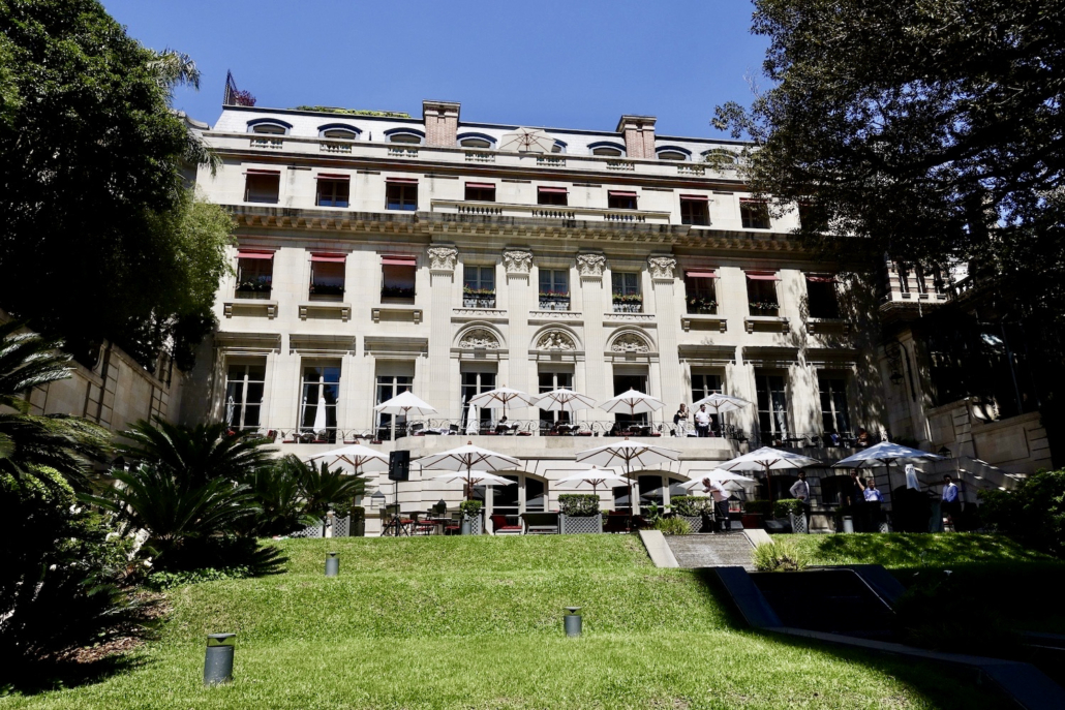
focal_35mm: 24
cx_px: 532
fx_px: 710
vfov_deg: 53.1
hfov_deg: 73.7
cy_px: 355
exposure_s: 1/640
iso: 125
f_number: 5.6
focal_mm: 8.8
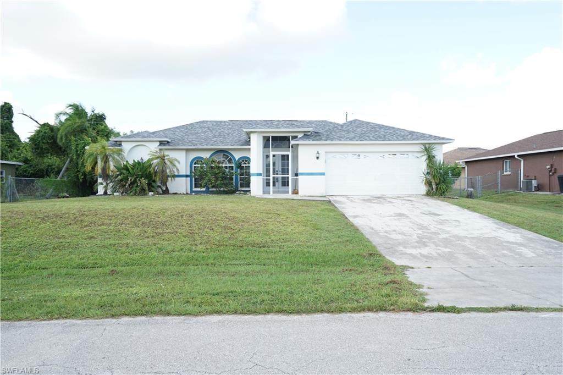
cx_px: 282
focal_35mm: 26
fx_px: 406
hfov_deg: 69.4
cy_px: 188
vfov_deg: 49.5
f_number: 5.6
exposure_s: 1/200
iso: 250
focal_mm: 26
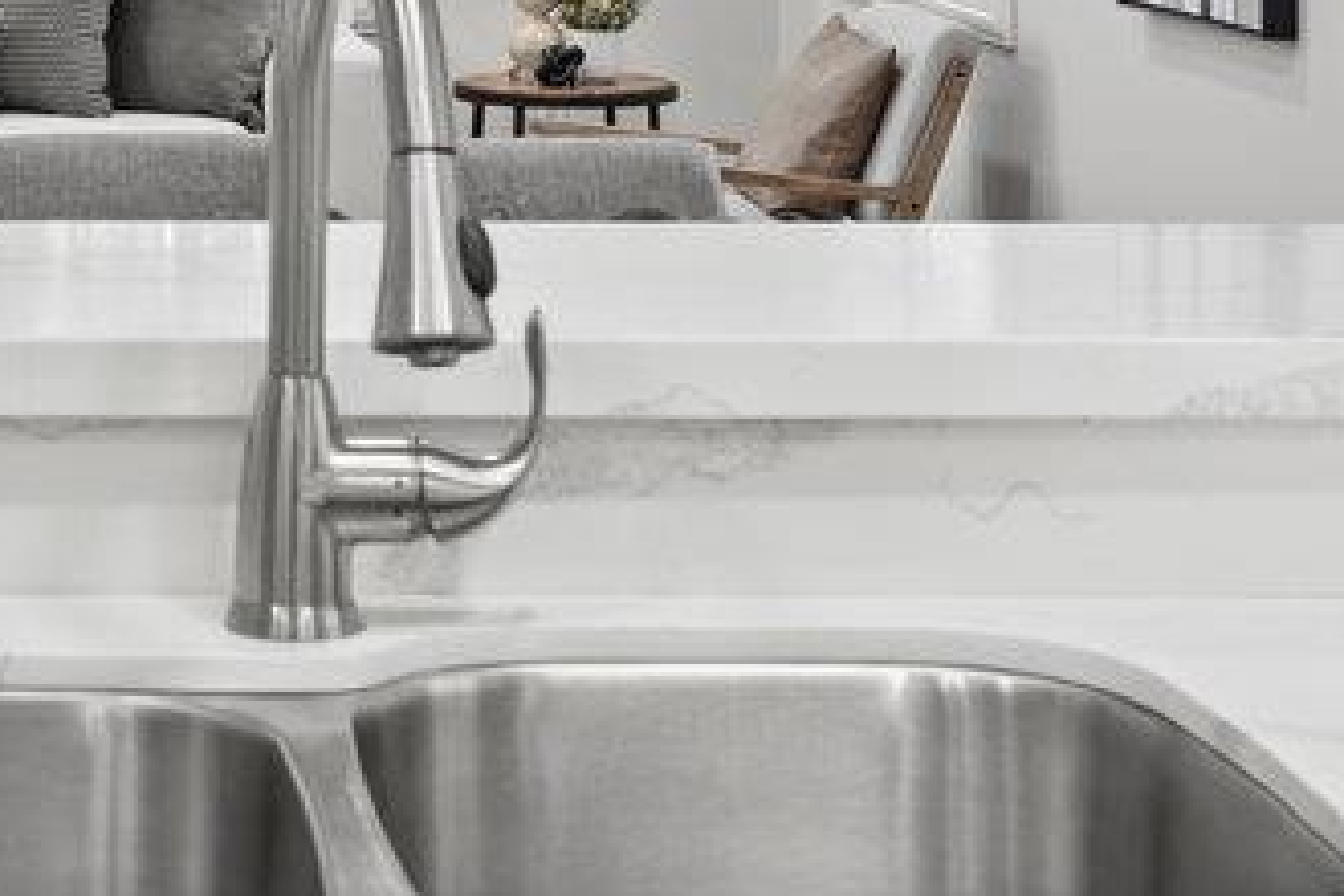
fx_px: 3957
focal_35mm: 106
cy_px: -185
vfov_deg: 12.6
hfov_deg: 18.6
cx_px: -73
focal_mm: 35
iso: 100
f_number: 8
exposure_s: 1/4
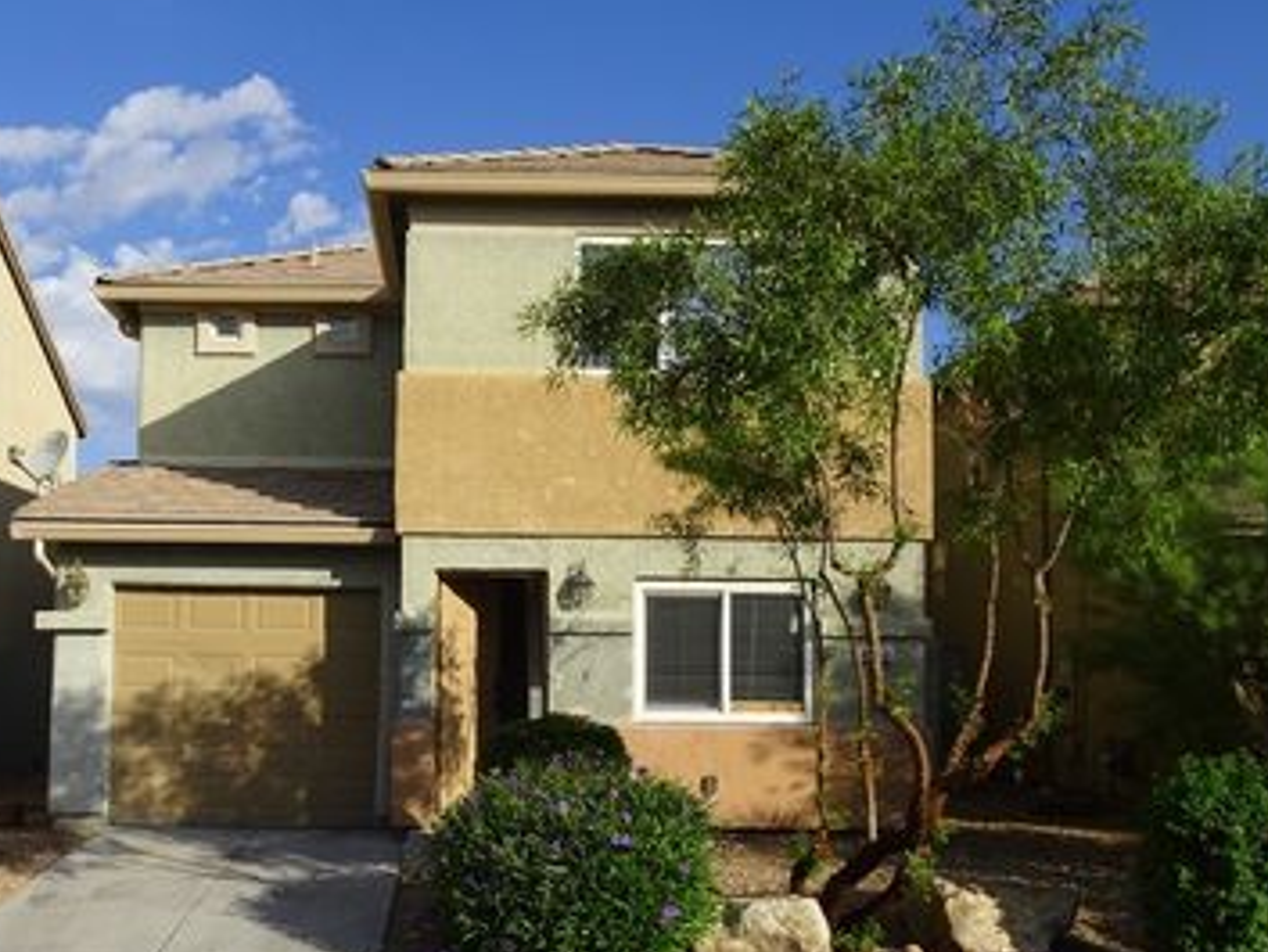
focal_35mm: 34
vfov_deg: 41.4
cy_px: 613
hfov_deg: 53.5
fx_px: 1246
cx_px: 496
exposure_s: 1/1250
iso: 80
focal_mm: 4.1
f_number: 3.5
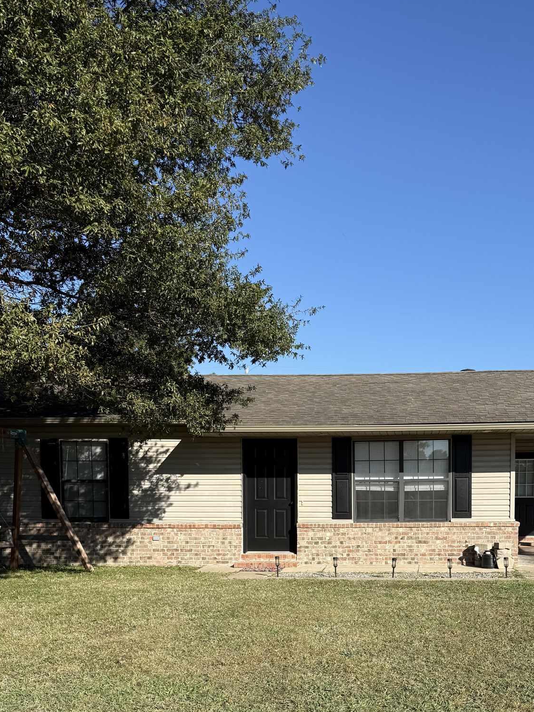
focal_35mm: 37
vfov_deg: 48.2
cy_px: 534
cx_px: 362
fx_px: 761
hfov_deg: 38.2
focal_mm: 6.76
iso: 80
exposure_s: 1/3953
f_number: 1.78
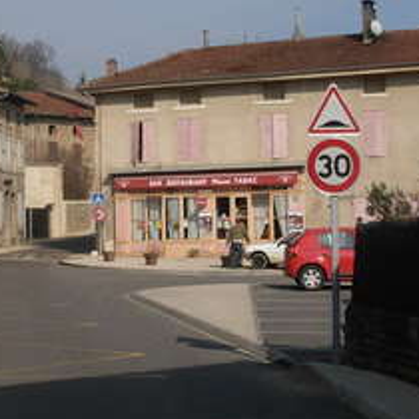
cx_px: 42
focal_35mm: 96
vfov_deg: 18.1
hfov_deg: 17.8
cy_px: 160
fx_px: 1315
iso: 79
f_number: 4.9
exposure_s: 1/861
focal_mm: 6.3
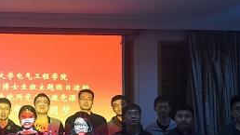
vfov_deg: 20.9
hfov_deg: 35.6
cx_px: 52
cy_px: 98
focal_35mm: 57
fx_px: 363
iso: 160
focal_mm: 3.95
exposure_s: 1/30
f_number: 1.6
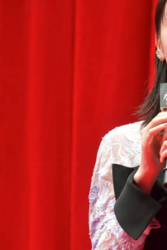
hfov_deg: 3.0
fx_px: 3217
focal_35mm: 462
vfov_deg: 4.5
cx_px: 194
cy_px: 127
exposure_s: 1/60
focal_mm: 145
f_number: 6
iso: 800
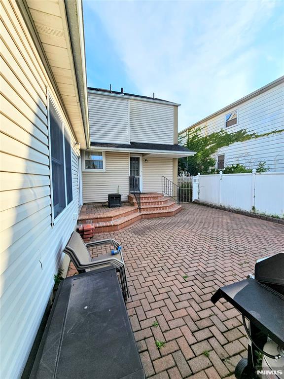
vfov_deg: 106.2
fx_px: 142
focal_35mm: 13
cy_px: 190
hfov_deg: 89.9
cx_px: 142
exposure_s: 1/2339
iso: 50
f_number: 2.2
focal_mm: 2.2
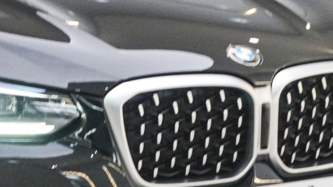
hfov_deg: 9.9
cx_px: 134
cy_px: 87
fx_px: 1914
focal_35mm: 217
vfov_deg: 5.6
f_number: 6.3
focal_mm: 41
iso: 1600
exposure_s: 1/80
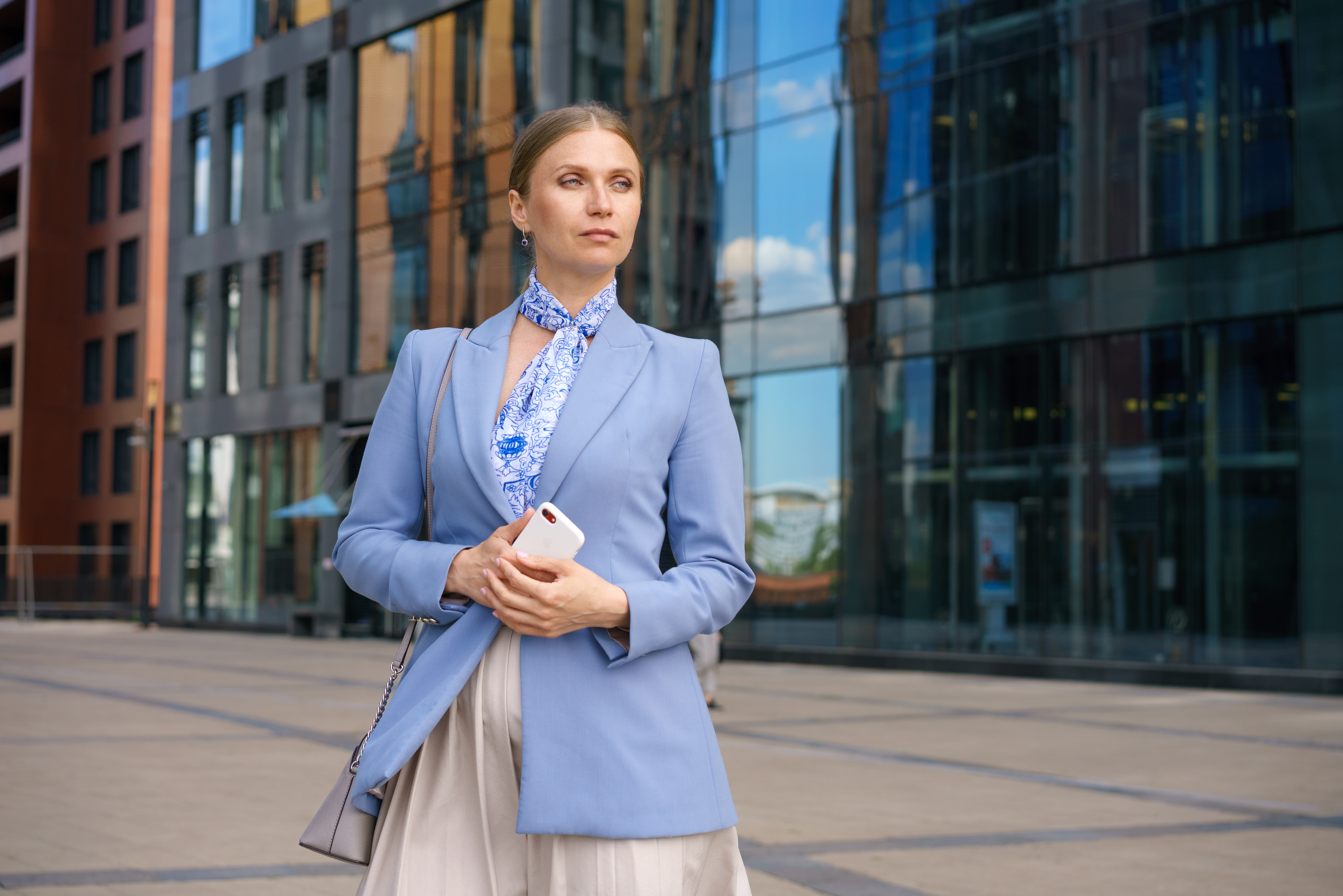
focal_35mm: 55
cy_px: 448
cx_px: 672
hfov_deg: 36.2
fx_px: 2052
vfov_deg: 24.6
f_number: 4
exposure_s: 1/1250
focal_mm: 55
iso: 400
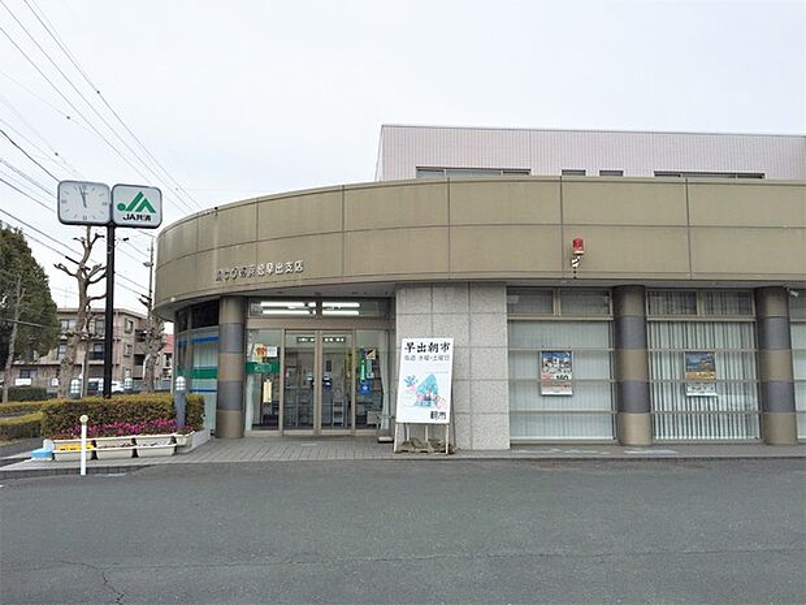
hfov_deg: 61.7
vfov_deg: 48.2
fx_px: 675
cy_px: 302
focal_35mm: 29
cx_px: 403
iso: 32
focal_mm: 4.15
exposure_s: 1/1199
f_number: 2.2
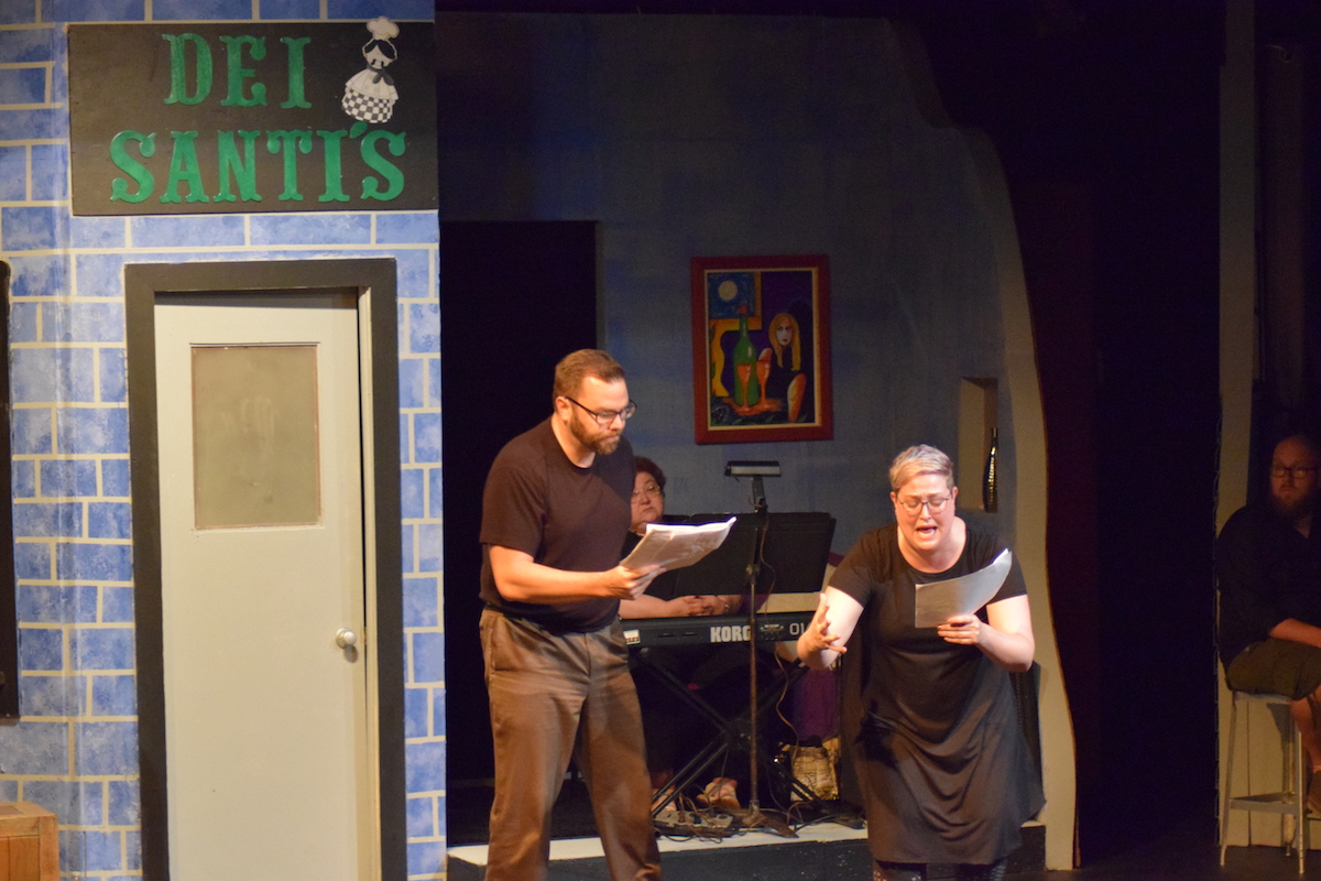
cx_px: 660
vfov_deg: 13.0
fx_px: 3853
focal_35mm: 105
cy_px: 440
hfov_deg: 19.5
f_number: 4
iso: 6400
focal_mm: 70
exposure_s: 1/50
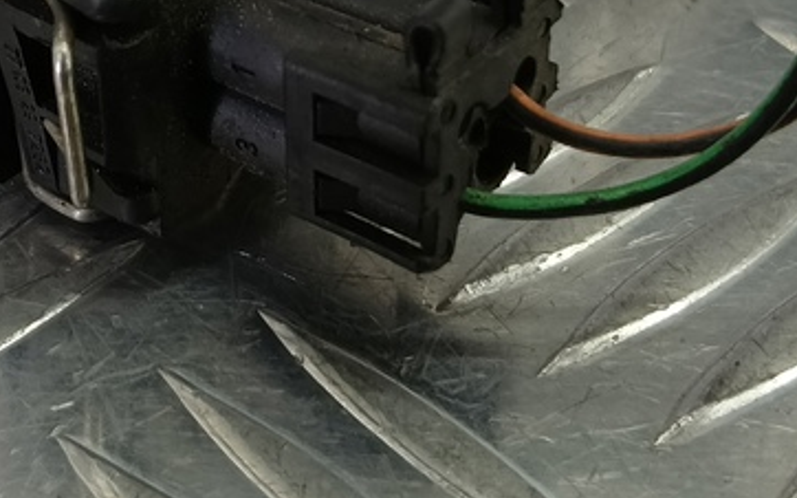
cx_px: 255
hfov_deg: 29.5
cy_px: -11
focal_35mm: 69
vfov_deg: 18.3
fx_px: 1498
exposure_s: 1/50
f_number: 1.6
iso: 125
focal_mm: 4.11
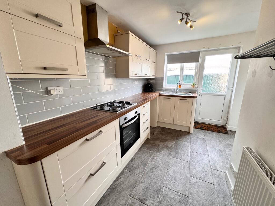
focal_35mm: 14
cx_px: 138
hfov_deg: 102.1
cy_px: 103
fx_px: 111
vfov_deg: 85.7
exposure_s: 1/100
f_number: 2.2
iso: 160
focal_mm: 2.22
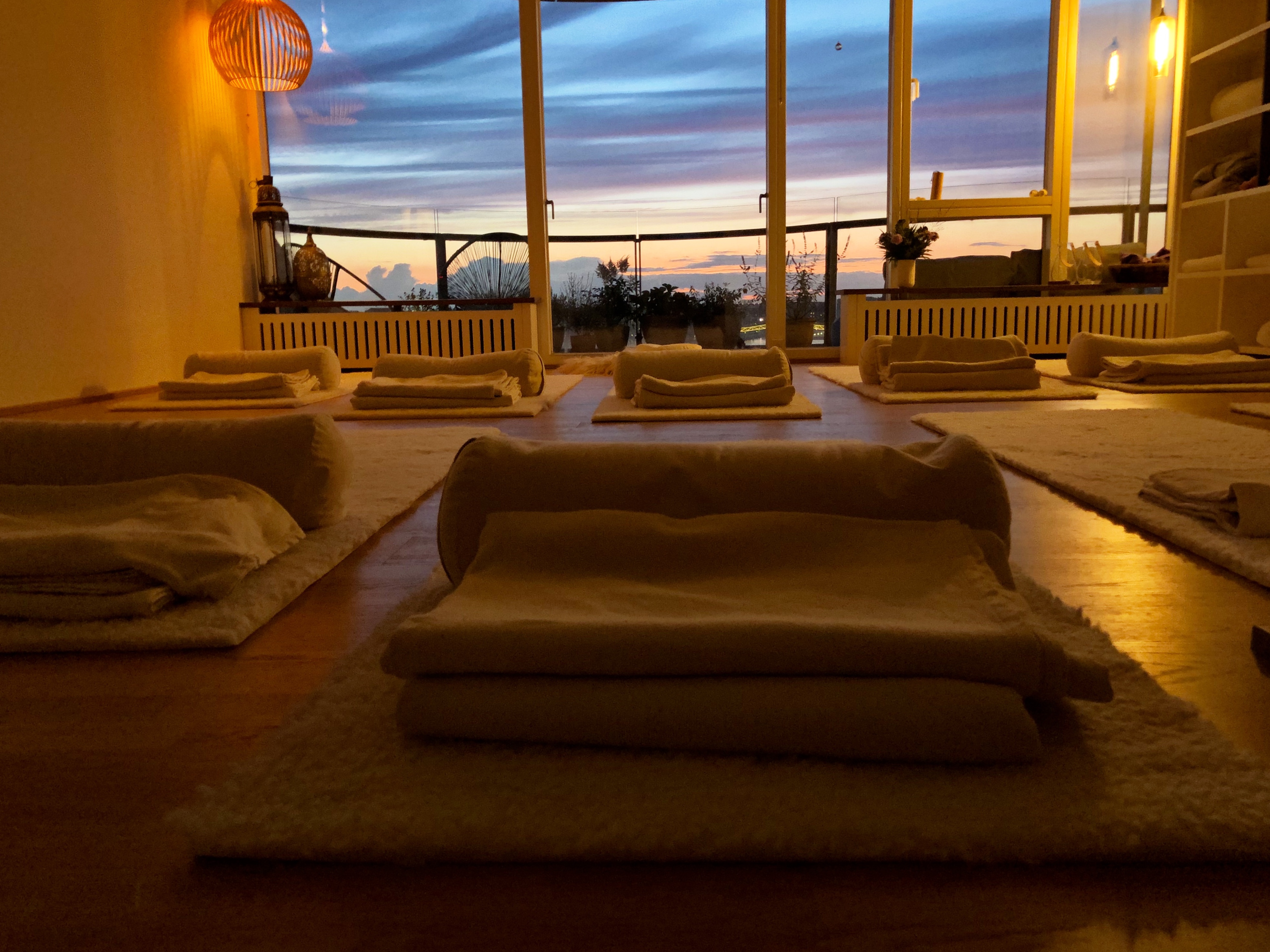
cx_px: 635
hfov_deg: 63.4
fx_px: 1027
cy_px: 476
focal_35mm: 28
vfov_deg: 49.7
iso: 640
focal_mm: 4
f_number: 1.8
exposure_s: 1/24
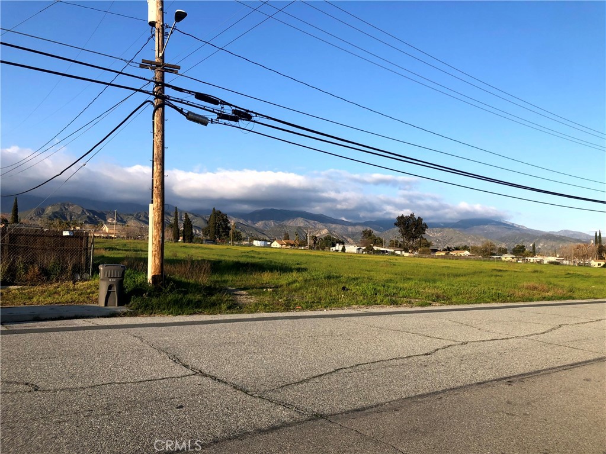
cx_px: 303
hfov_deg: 63.4
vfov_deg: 49.7
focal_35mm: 28
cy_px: 227
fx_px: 490
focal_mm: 3.99
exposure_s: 1/1499
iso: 20
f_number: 1.8
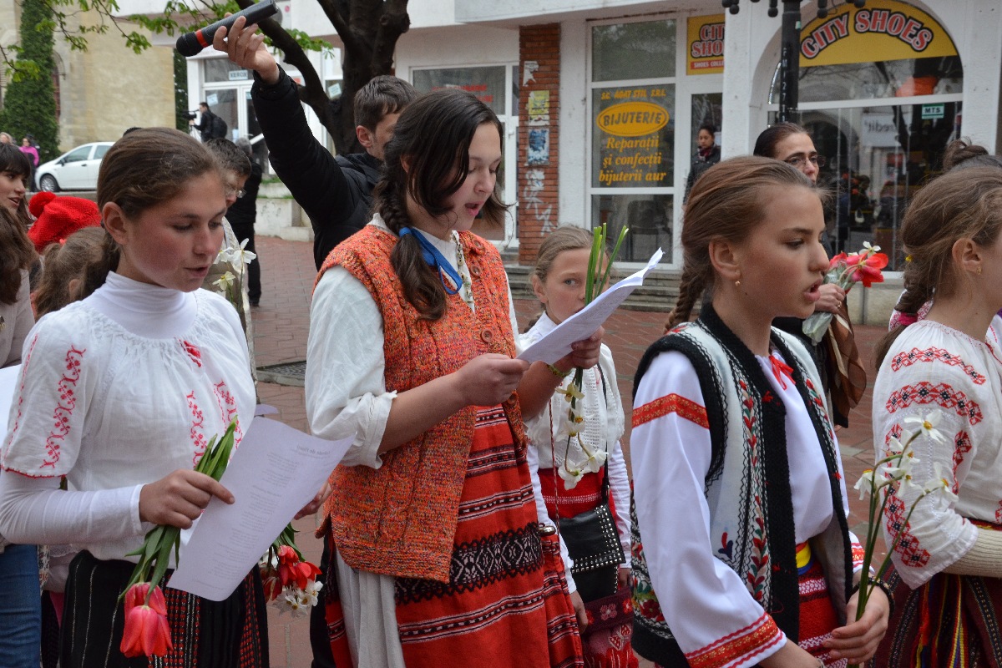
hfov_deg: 38.9
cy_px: 334
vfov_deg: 26.5
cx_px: 501
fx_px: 1419
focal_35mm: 51
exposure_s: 1/200
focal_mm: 34
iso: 1000
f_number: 8
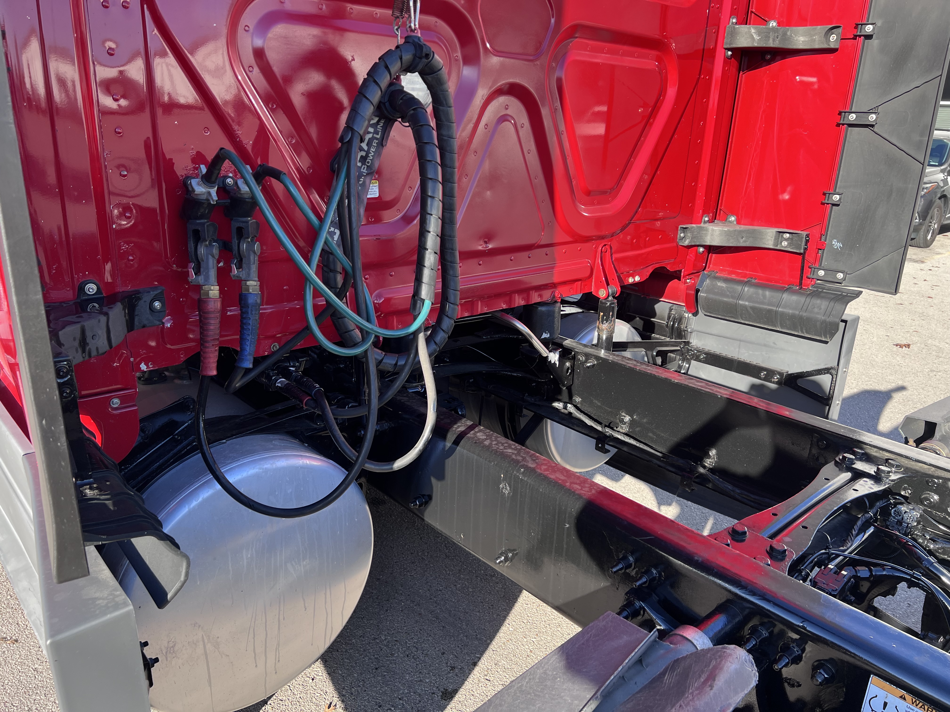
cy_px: 356
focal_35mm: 26
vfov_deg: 53.1
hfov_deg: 67.3
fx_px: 714
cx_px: 475
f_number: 1.5
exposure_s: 1/476
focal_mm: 5.7
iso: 50
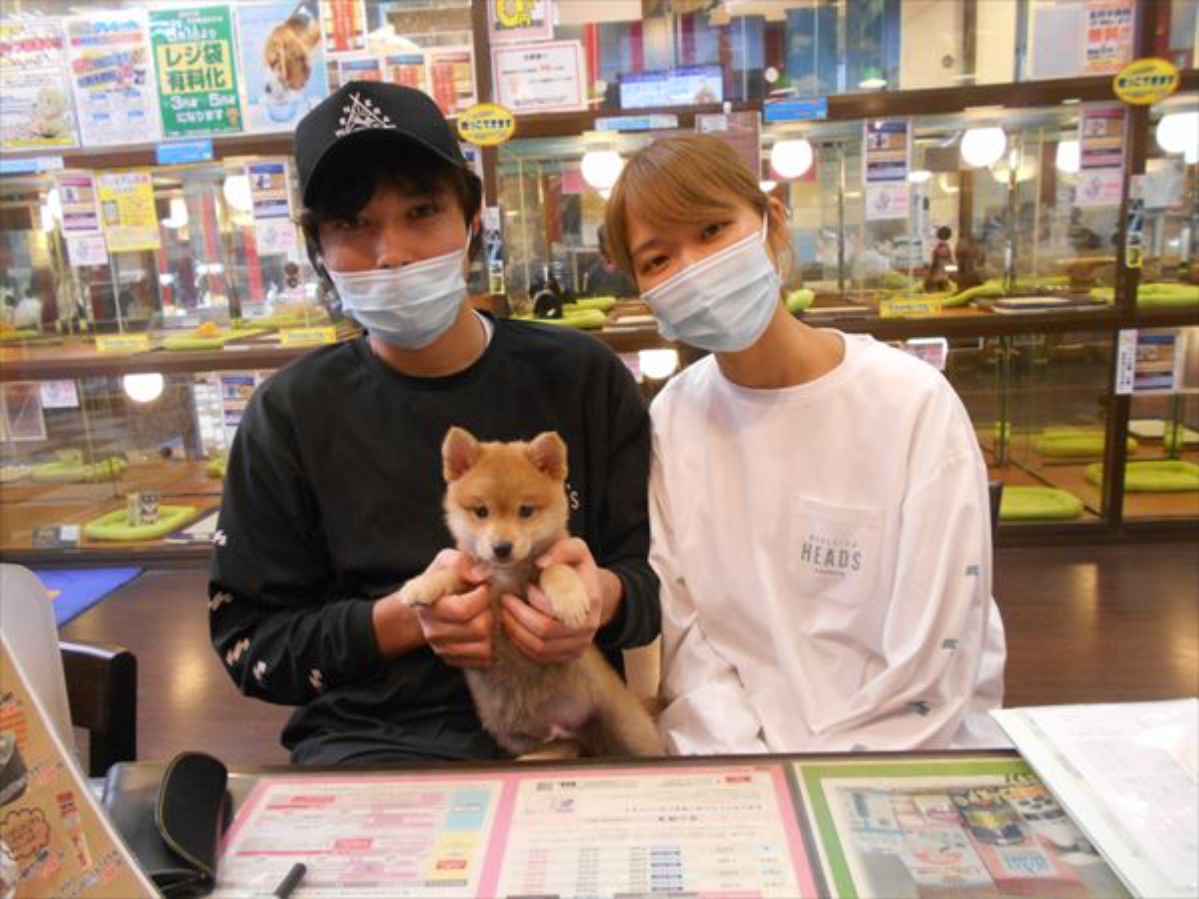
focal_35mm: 26
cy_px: 450
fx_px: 901
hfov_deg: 67.3
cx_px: 600
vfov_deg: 53.1
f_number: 3.2
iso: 360
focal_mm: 4.6
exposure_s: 1/30
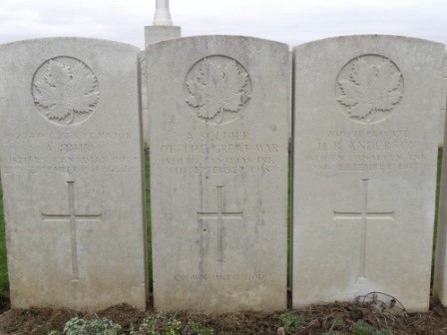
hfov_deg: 45.8
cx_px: 224
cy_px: 168
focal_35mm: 41
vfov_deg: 35.1
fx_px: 529
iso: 64
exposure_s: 1/114
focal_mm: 7.3
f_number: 3.5
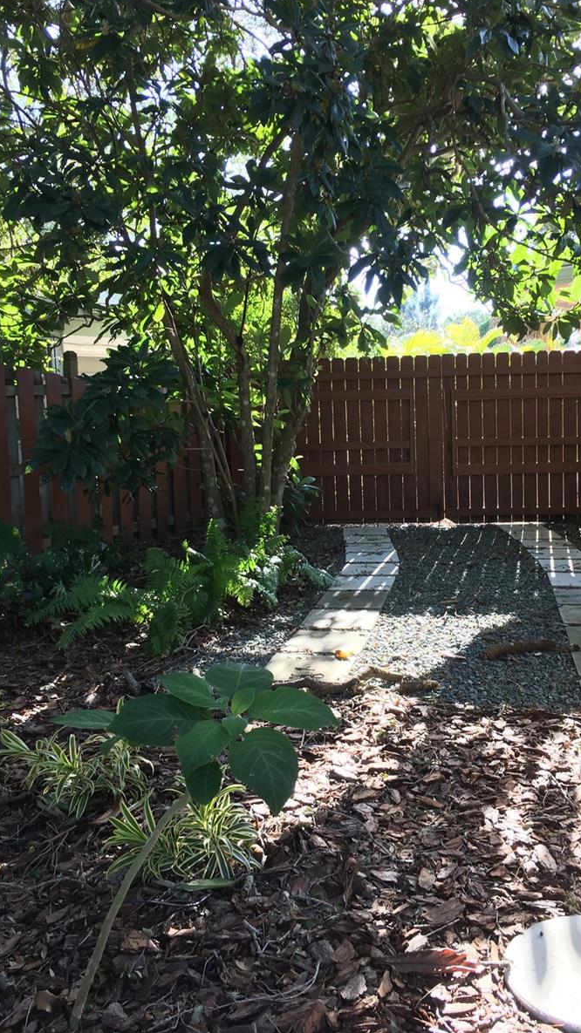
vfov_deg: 61.0
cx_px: 334
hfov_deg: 36.6
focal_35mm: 32
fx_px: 877
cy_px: 511
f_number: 2.2
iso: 32
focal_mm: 4.15
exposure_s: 1/120
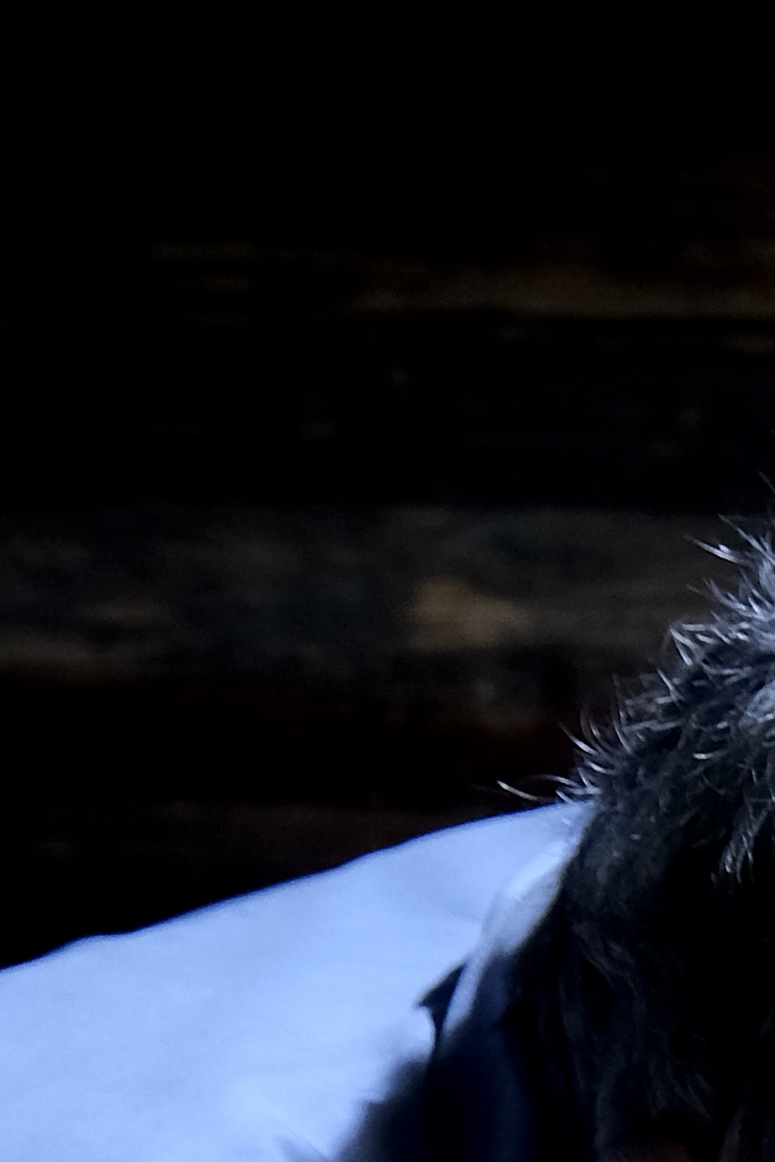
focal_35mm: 402
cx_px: 1744
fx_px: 12977
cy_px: 1945
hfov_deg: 3.4
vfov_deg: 5.1
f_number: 5.6
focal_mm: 55
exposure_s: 1/125
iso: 1600
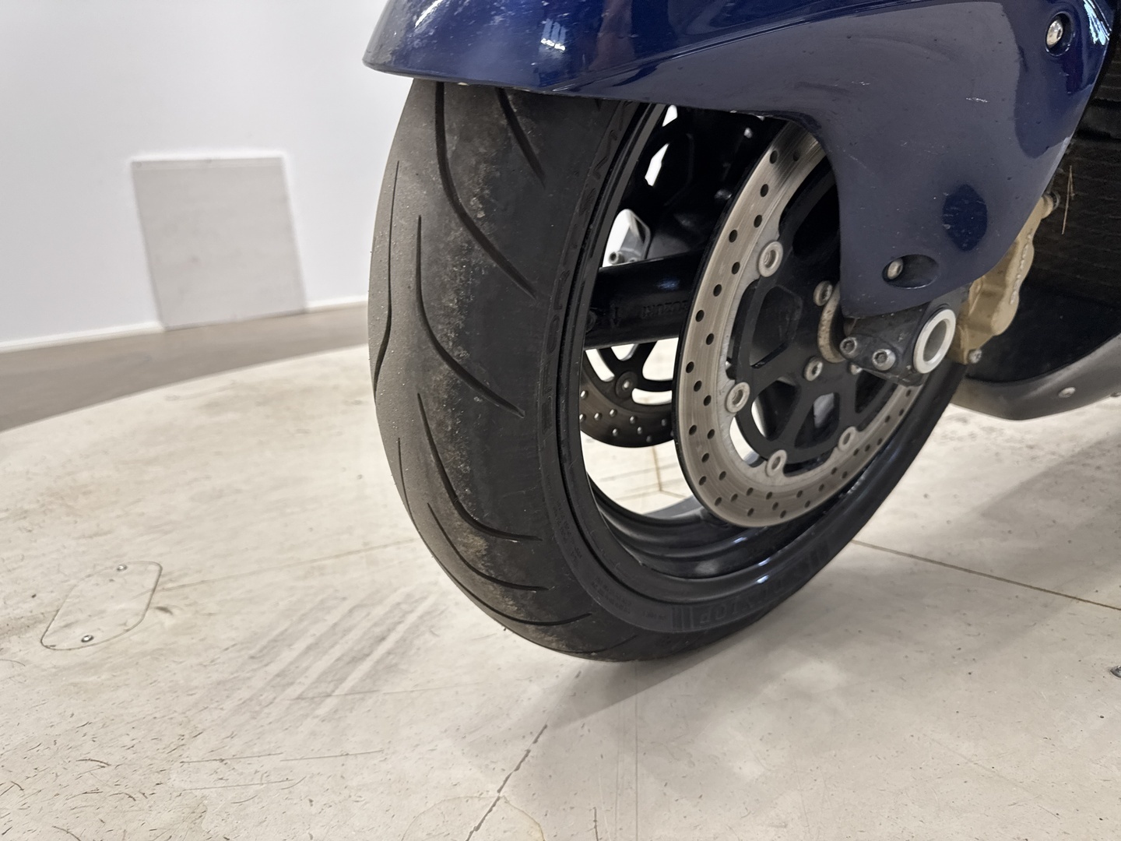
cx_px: 560
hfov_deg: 71.6
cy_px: 420
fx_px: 777
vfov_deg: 56.8
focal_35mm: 24
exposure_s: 1/100
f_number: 1.78
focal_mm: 6.76
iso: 125
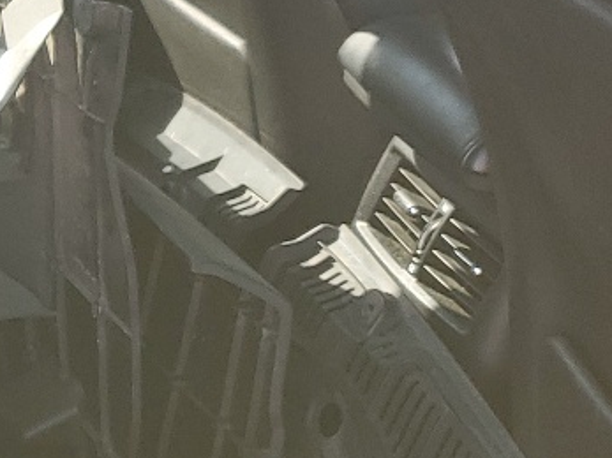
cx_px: -460
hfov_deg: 14.6
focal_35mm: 120
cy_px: 271
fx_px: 2121
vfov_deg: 12.3
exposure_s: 1/120
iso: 52
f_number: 1.5
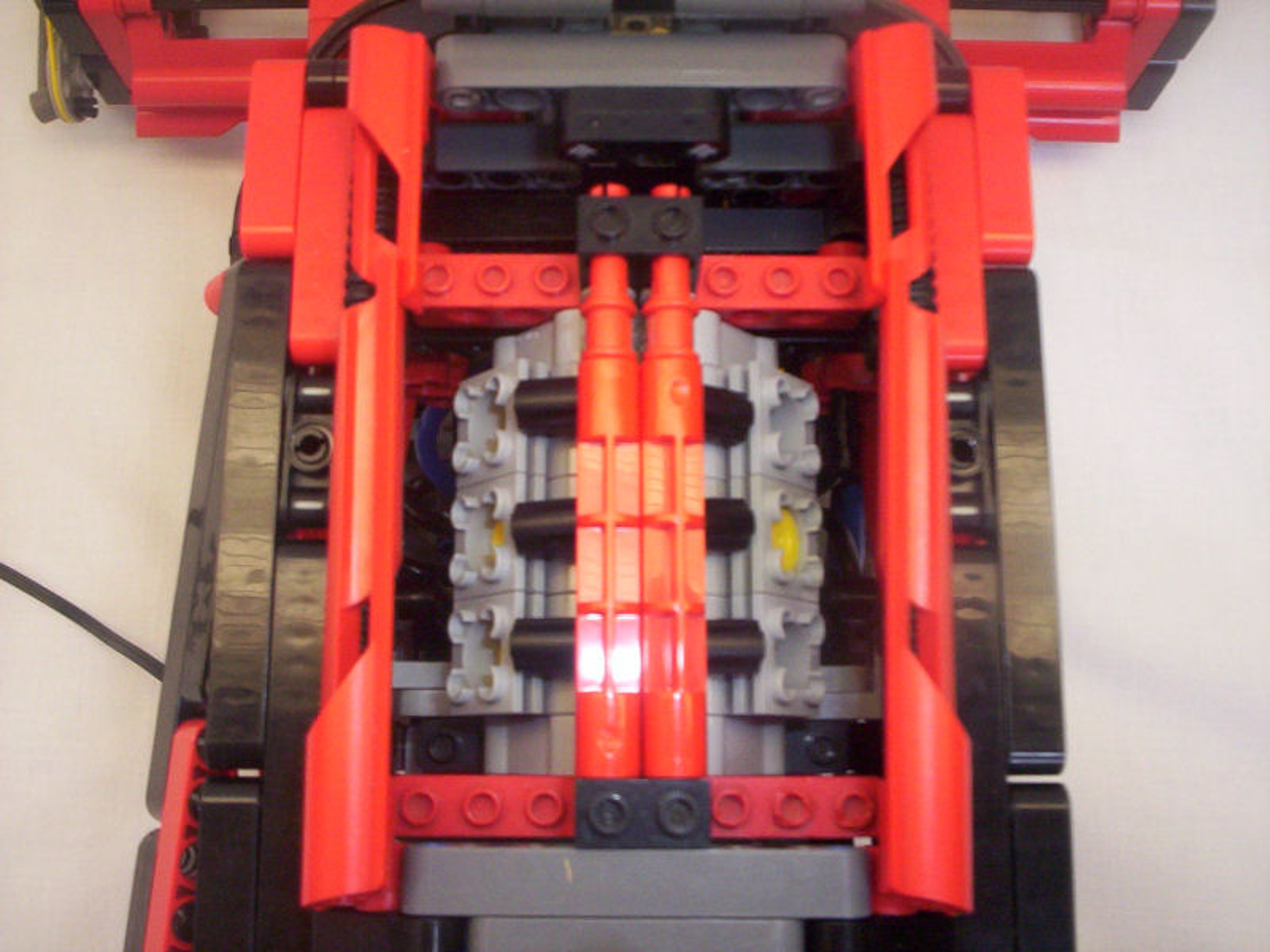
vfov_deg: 37.7
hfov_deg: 49.0
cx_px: 635
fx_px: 1394
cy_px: 476
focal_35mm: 38
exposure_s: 1/79.4
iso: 140
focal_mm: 4.99
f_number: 4.5
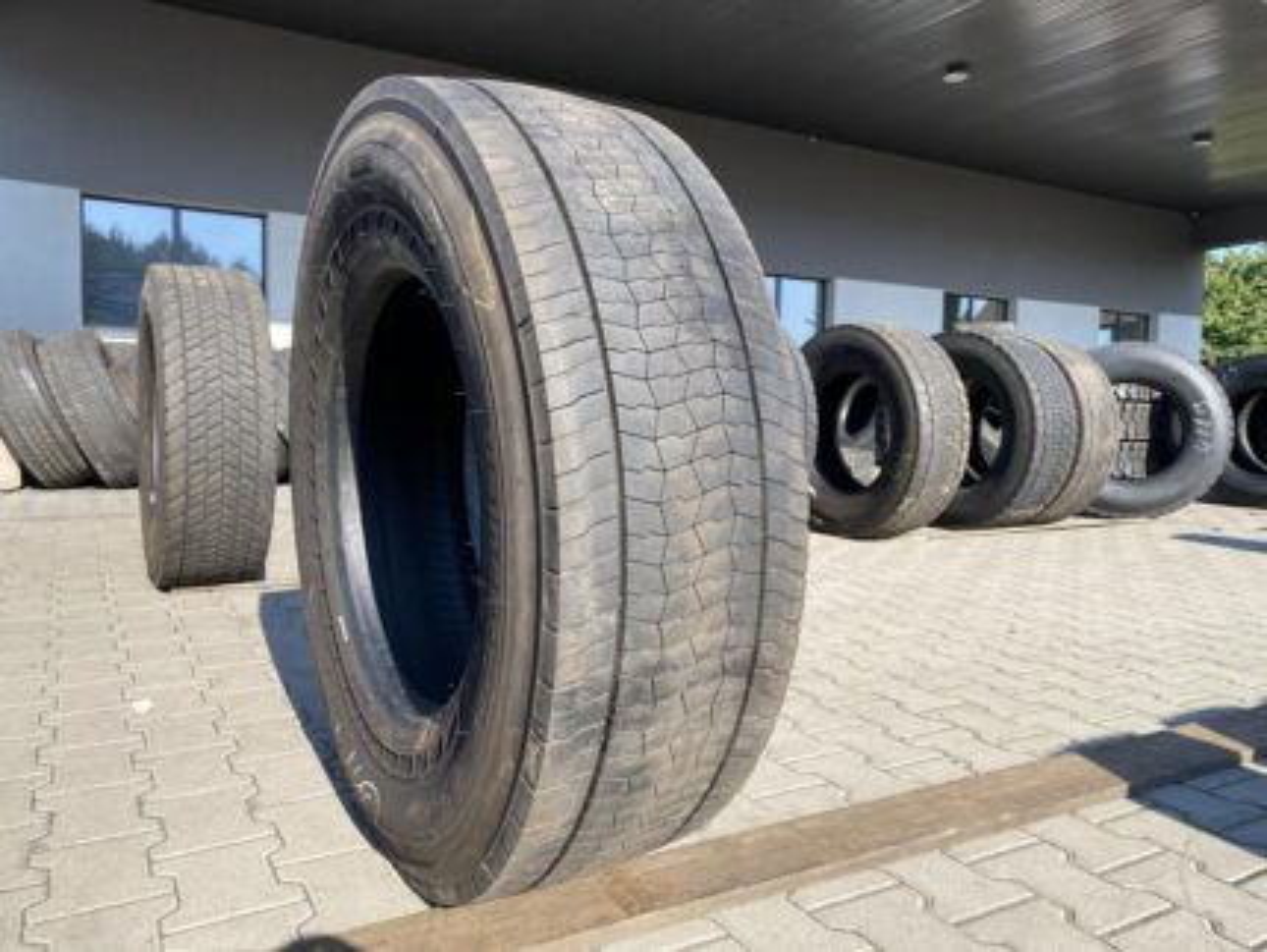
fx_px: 952
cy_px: 476
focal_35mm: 26
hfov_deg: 67.3
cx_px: 634
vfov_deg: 53.1
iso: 32
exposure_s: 1/1082
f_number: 1.8
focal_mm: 4.25
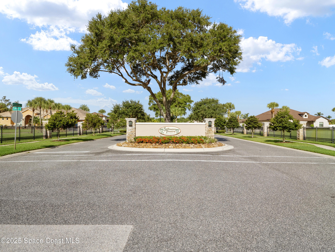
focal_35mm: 24
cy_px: 126
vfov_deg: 56.8
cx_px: 168
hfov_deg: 71.6
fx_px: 232
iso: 200
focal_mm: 12
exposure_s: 1/400
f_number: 5.6
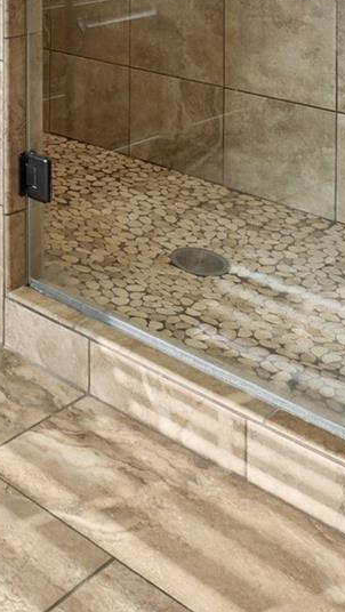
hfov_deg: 18.6
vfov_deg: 30.3
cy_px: -160
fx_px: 910
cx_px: -198
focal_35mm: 56
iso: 250
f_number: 8
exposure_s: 1/3
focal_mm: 14
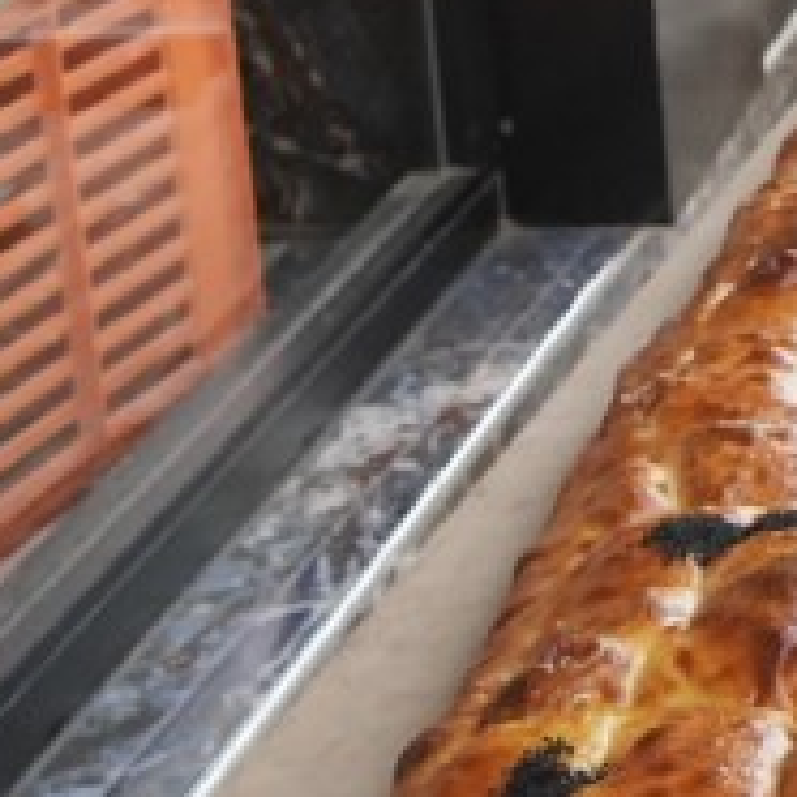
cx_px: 1963
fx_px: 2970
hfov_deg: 12.0
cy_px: -426
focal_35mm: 114
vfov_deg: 14.2
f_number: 6.3
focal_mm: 24
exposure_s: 1/250
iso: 1250
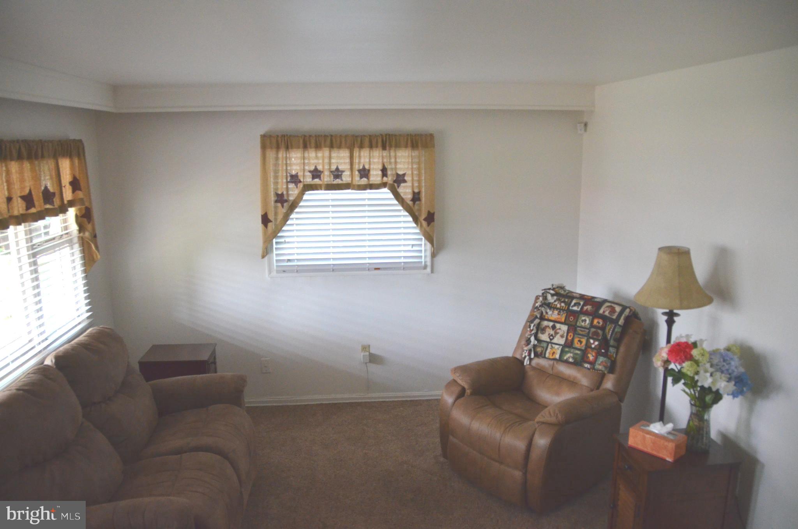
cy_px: 264
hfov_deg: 67.5
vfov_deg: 47.7
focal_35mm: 27
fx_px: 597
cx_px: 399
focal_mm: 18
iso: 2500
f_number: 3.5
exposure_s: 1/400
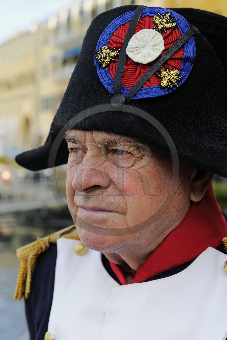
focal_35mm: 58
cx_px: 114
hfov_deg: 23.4
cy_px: 170
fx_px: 549
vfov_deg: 34.5
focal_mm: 58
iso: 200
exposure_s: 1/200
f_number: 5.6
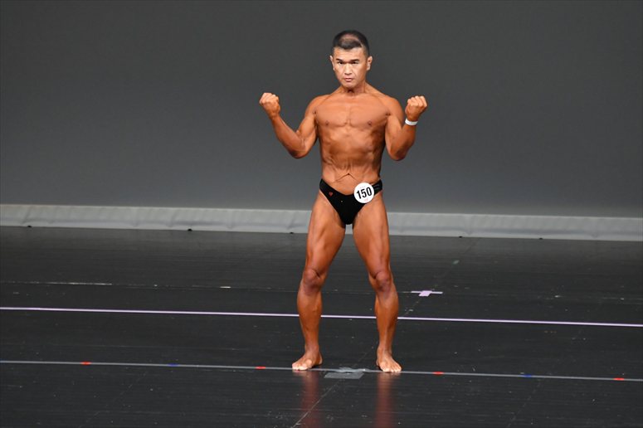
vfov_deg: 4.4
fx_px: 5624
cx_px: 322
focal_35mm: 315
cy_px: 214
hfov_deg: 6.5
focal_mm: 210
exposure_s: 1/400
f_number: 5.6
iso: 4000
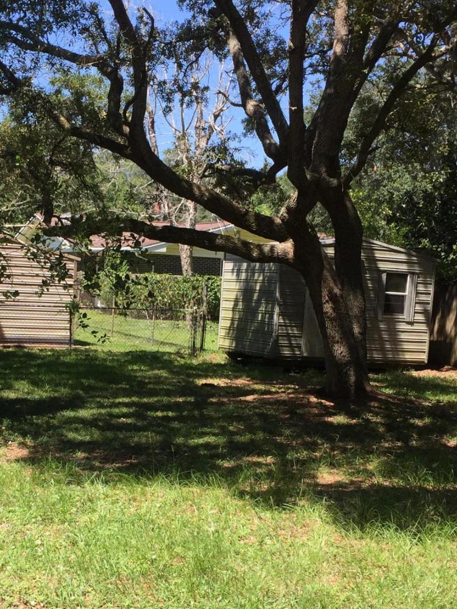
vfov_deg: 33.0
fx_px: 1021
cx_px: 144
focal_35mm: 58
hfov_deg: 25.1
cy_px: 400
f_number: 2.2
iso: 32
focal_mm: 4.15
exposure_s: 1/706
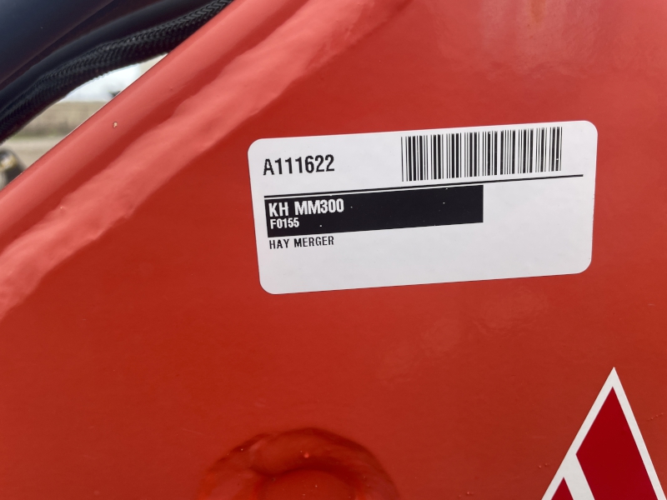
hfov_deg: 67.3
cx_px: 334
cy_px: 250
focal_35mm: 26
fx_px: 501
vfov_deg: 53.1
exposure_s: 1/515
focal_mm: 4.2
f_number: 1.6
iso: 32
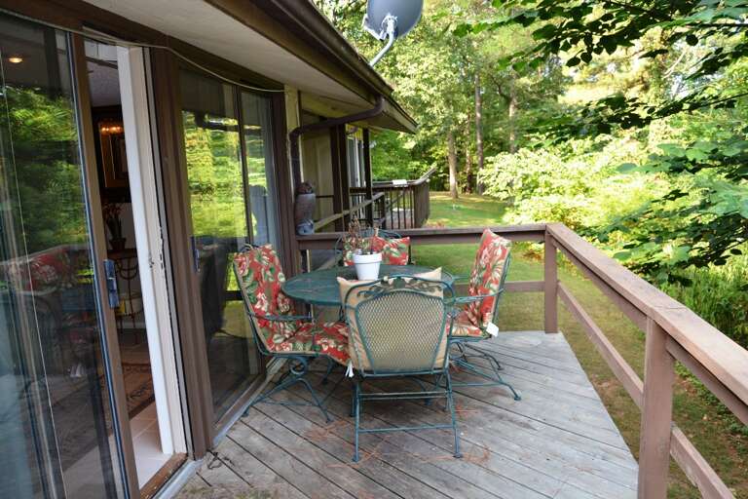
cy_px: 250
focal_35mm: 27
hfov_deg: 67.4
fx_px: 561
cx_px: 374
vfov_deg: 47.9
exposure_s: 1/100
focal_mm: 18
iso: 400
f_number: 5
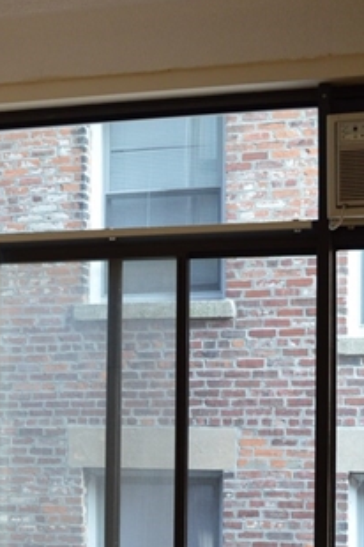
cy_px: 414
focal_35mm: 67
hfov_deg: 20.2
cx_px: 115
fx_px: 1016
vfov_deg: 29.6
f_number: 4
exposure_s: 1/60
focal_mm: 18
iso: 400
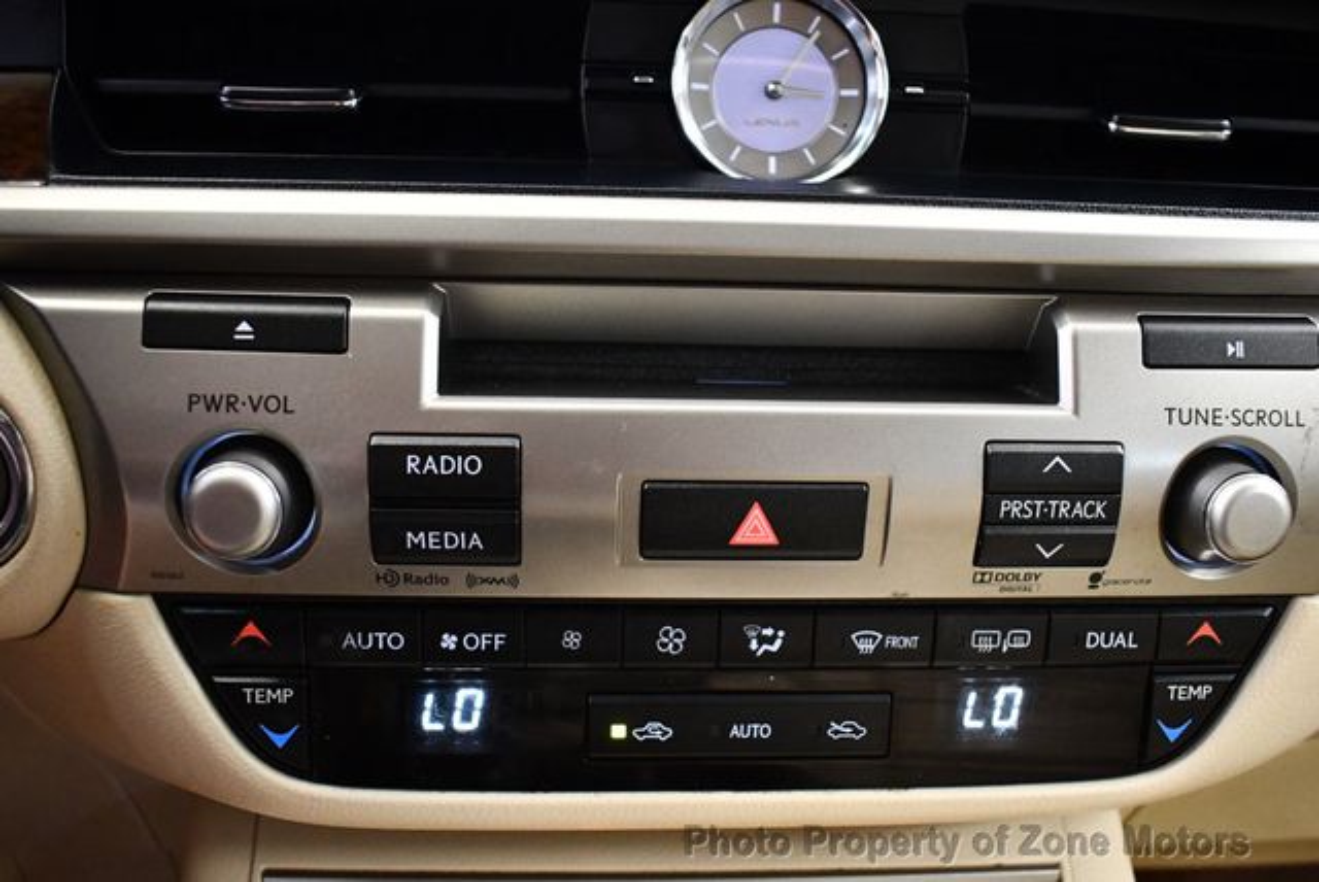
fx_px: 1320
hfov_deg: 53.1
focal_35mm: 36
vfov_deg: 36.9
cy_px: 441
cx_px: 660
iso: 3200
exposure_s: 1/80
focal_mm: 18
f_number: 3.5
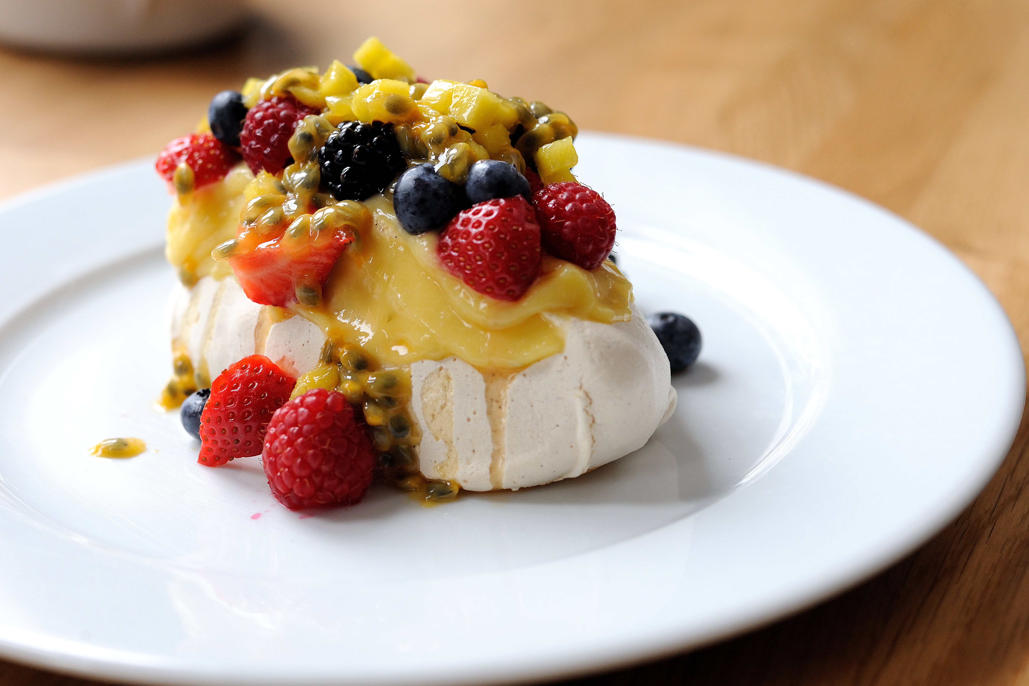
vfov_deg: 27.0
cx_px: 514
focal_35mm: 50
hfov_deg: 39.6
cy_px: 343
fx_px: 1429
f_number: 5
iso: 800
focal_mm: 50
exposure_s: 1/160
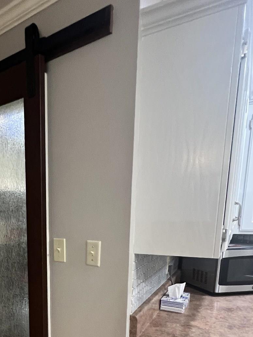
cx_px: 31
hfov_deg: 44.4
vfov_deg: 56.9
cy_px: 271
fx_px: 283
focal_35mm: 29
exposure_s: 1/60
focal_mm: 1.57
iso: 500
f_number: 1.8
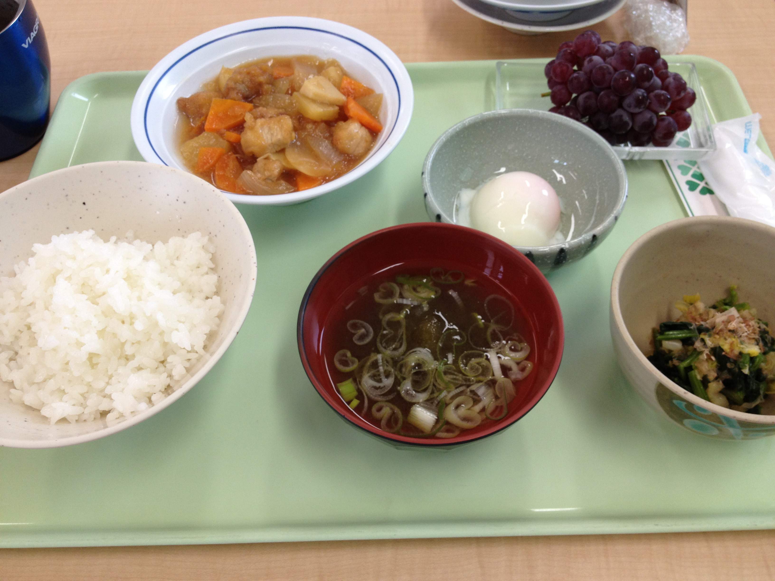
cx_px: 388
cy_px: 290
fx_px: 784
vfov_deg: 40.7
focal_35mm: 35
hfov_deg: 52.6
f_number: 2.4
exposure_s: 1/60
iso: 64
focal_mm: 4.28
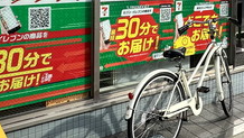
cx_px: 162
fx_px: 363
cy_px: -13
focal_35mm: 56
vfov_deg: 20.5
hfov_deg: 36.8
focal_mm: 2.22
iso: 40
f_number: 2.2
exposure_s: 1/651
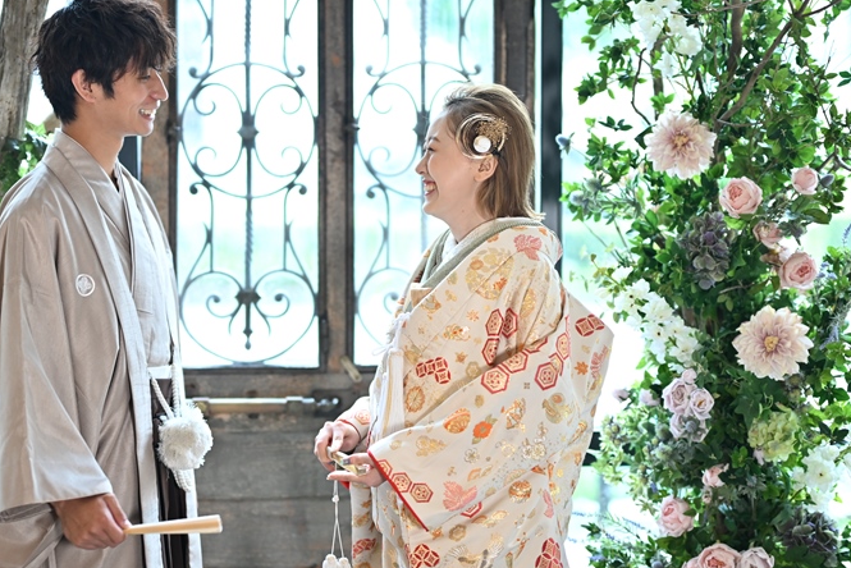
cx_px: 389
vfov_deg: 17.7
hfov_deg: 26.3
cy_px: 167
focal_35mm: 77
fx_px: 1821
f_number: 1.3
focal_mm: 50
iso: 640
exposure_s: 1/60
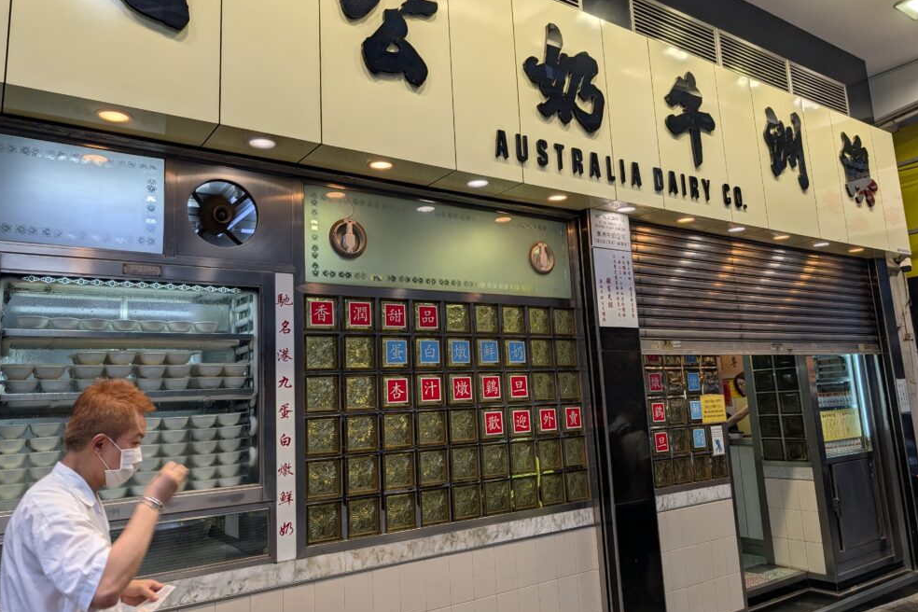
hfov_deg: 69.4
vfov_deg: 49.5
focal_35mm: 26
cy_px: 282
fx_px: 663
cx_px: 457
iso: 19
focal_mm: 6.9
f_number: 1.68
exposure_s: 1/802
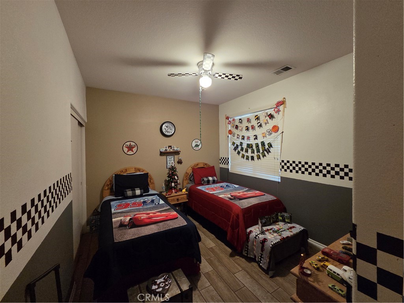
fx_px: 152
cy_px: 152
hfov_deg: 106.2
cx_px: 202
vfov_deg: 89.9
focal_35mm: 13
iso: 1250
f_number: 2.2
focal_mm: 2.2
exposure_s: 1/60
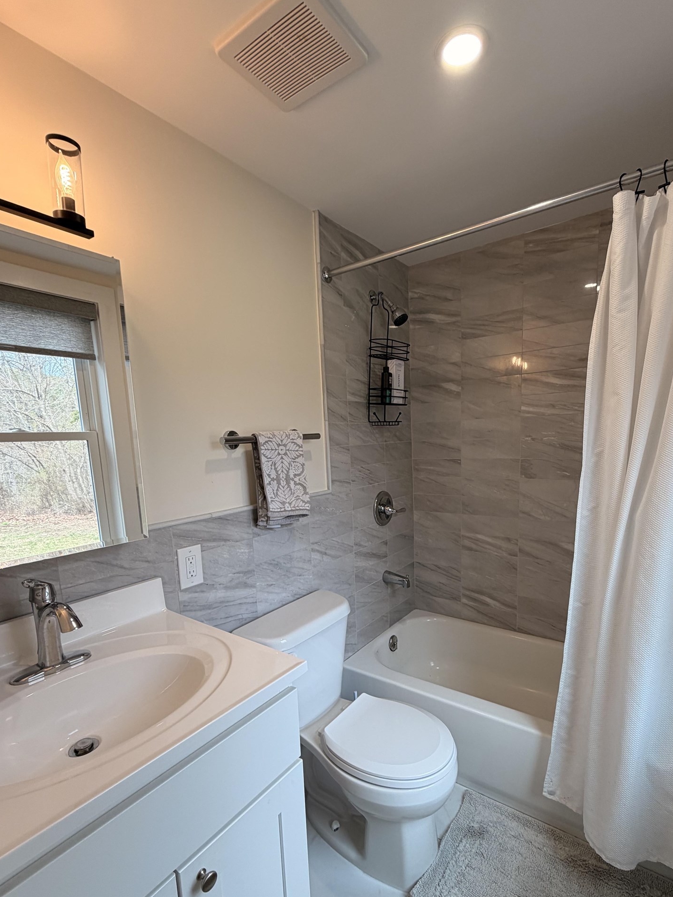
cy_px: 505
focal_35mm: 17
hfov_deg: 74.7
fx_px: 441
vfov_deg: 90.6
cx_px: 353
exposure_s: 1/120
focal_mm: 2.22
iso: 80
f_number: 2.2
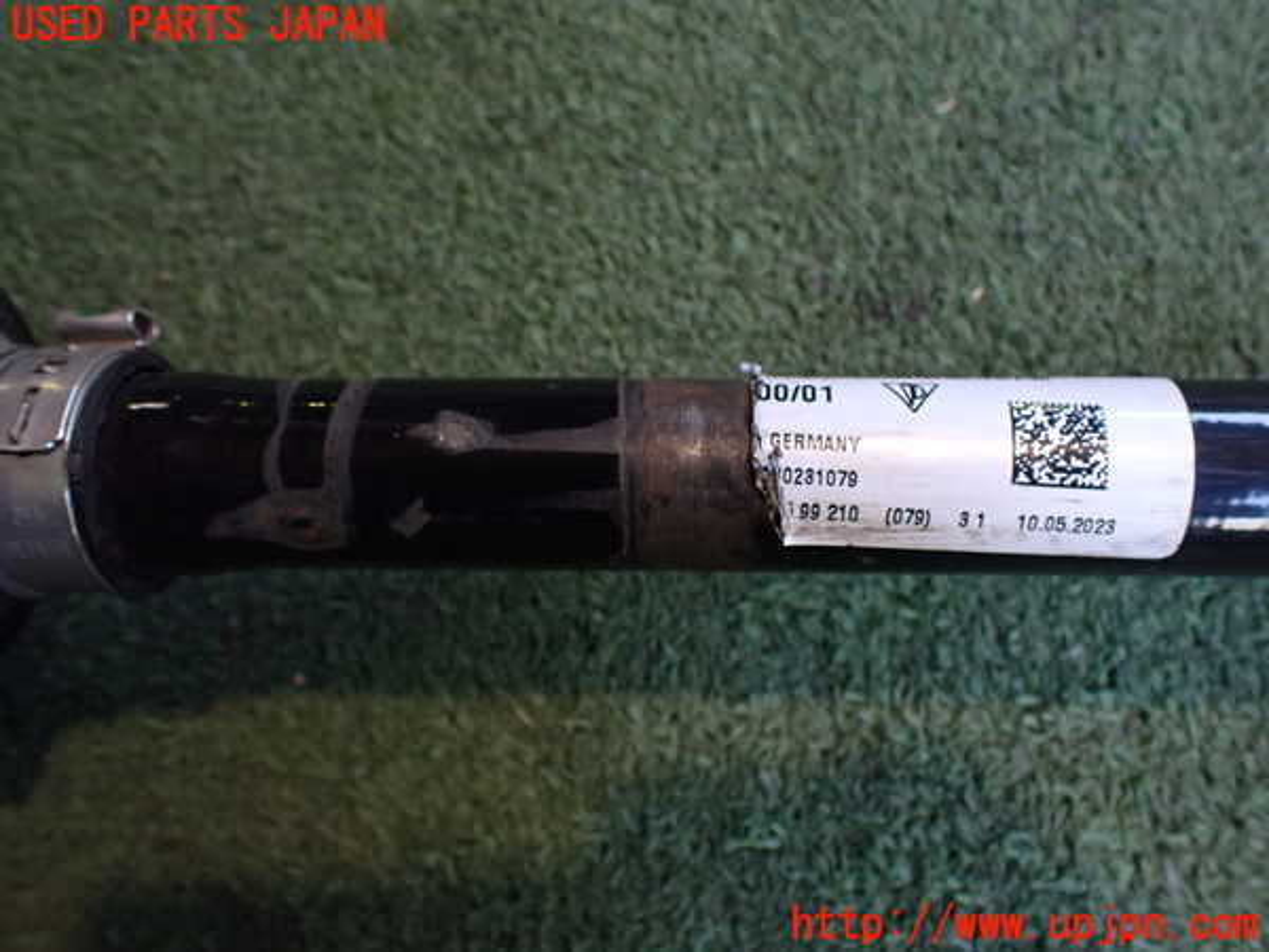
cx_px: 634
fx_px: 1100
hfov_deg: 60.0
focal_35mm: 30
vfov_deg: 46.8
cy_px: 476
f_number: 2.3
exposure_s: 1/125
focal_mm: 5.4
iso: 400
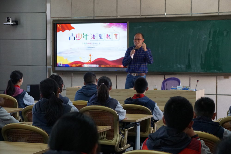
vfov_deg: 16.6
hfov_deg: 24.6
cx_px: 116
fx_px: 529
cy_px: 77
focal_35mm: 82
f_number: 5
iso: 1250
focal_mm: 55
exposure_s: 1/160
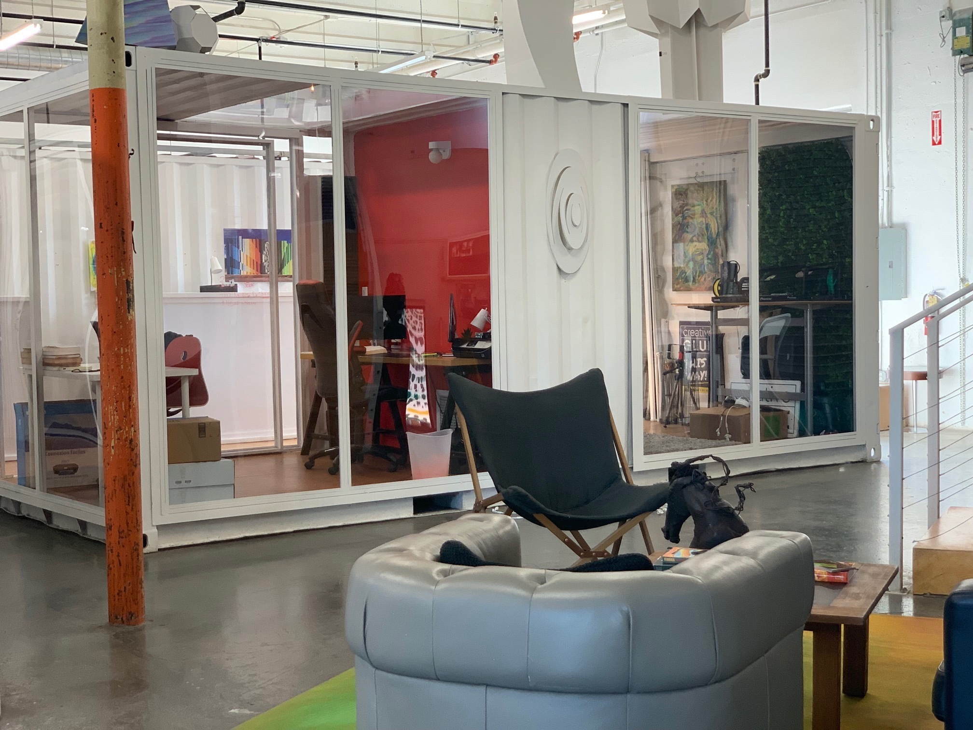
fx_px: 1462
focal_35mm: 52
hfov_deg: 36.8
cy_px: 365
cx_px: 486
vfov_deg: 28.0
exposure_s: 1/60
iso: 80
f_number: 2.4
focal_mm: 6
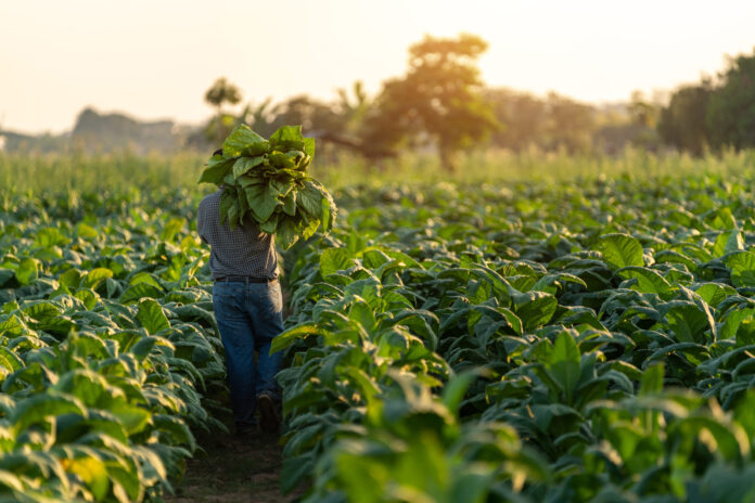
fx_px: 4194
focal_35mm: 200
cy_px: 252
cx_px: 378
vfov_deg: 6.9
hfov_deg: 10.3
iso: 100
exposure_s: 1/640
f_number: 2.8
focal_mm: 200
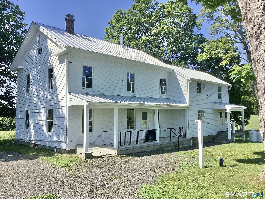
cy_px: 100
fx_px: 237
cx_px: 132
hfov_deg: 58.4
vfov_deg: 45.4
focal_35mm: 31
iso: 25
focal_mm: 3.3
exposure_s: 1/1031
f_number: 2.4
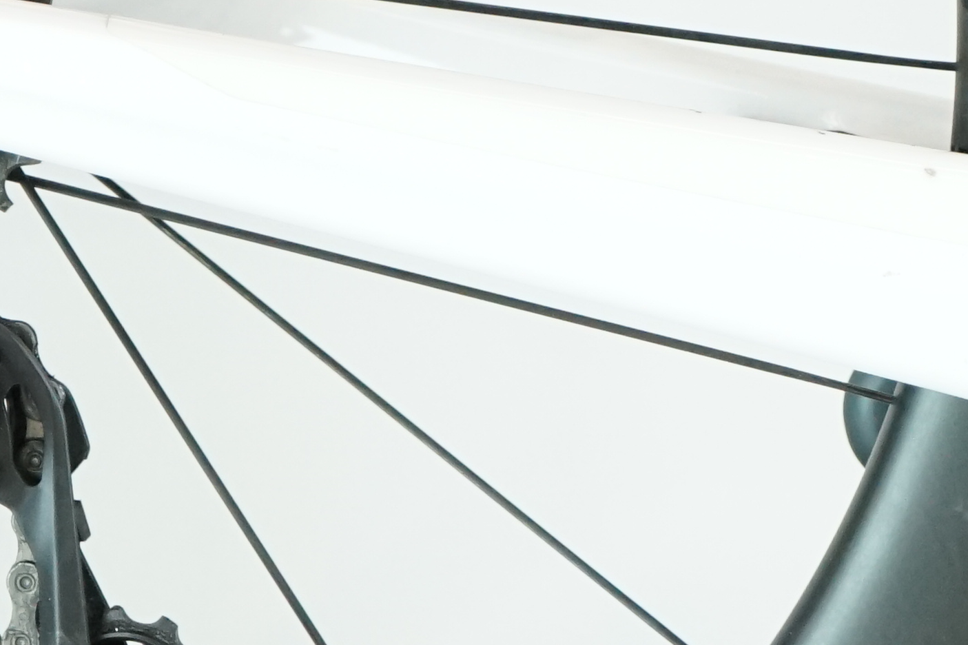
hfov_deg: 6.8
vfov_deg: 4.6
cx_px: 1289
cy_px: 181
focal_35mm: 299
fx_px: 8037
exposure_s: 1/200
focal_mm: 70
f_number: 6.3
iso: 2000
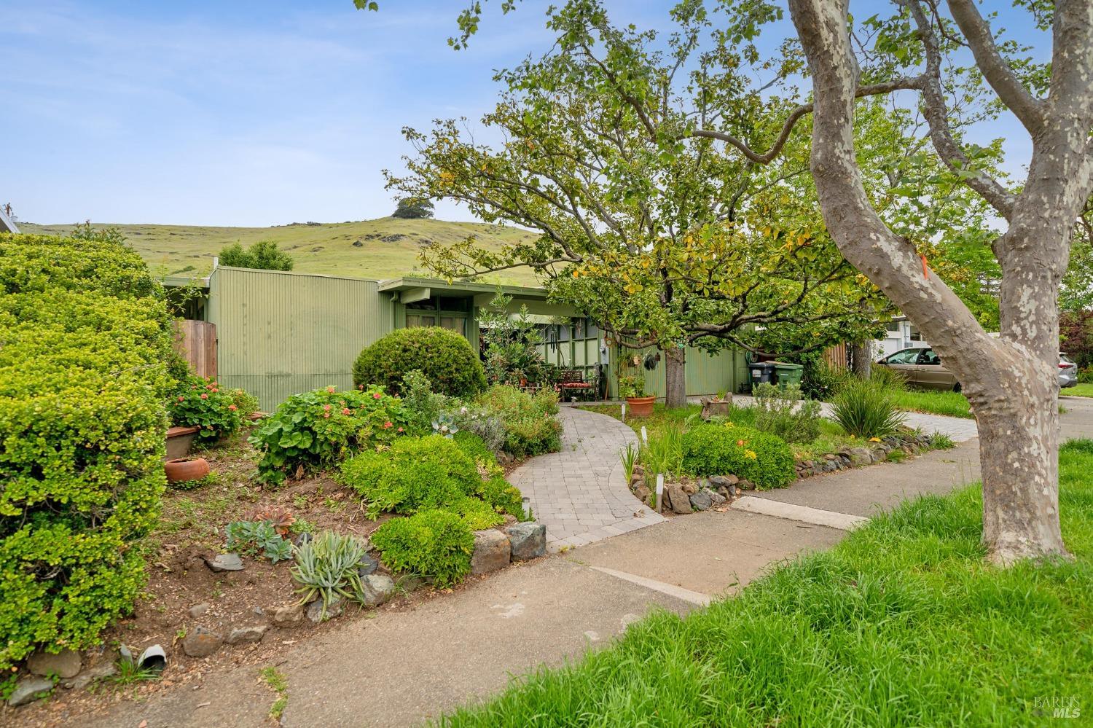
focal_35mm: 18
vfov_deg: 67.3
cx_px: 546
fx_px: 546
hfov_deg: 90.0
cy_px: 364
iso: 100
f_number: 4
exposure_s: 1/125
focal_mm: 18
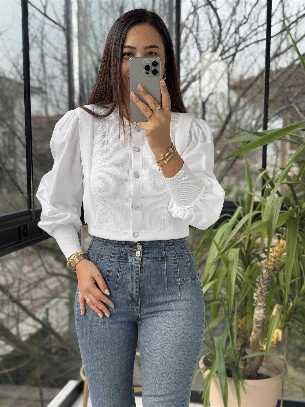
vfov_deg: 39.7
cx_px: 152
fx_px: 564
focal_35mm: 48
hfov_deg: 30.3
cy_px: 204
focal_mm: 6.76
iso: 64
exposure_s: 1/377
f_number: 1.78
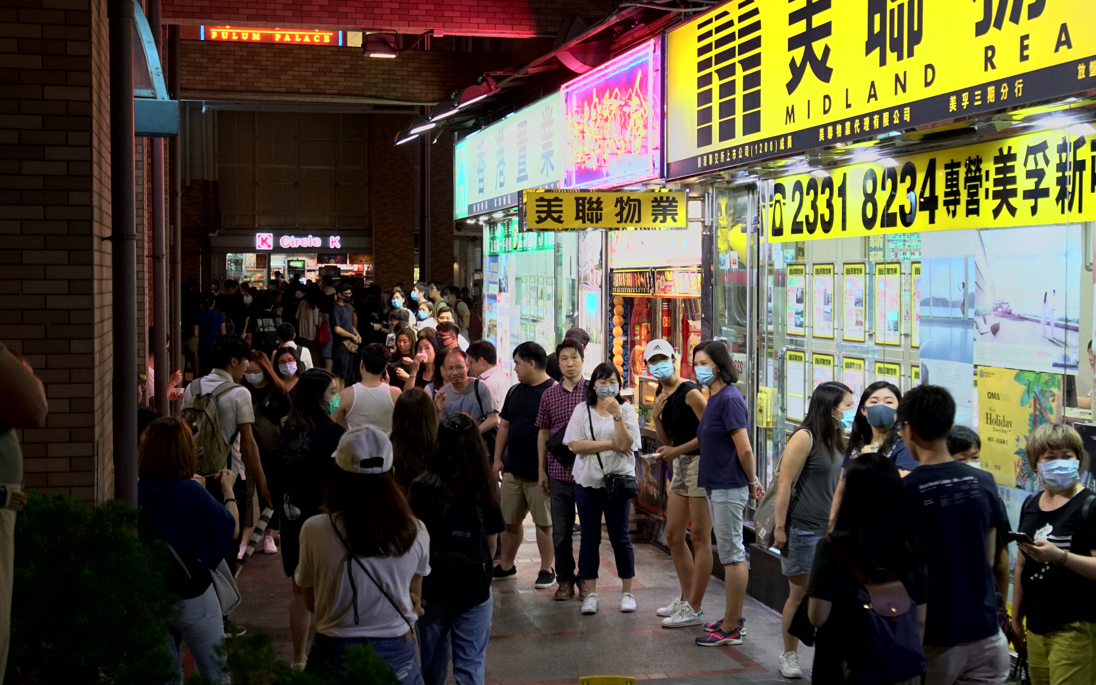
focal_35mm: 54
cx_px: 551
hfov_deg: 37.5
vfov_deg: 24.0
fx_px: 1613
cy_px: 339
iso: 1600
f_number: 4
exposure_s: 1/125
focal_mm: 35
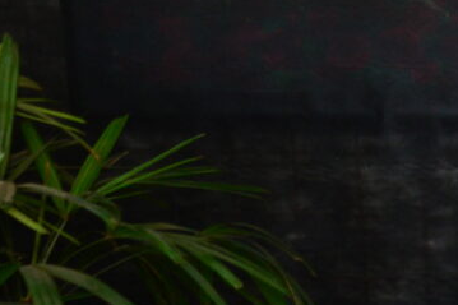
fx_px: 2111
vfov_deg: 8.3
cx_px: 1058
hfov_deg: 10.8
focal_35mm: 166
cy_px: 140
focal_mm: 31
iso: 1000
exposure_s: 1/160
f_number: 4.5
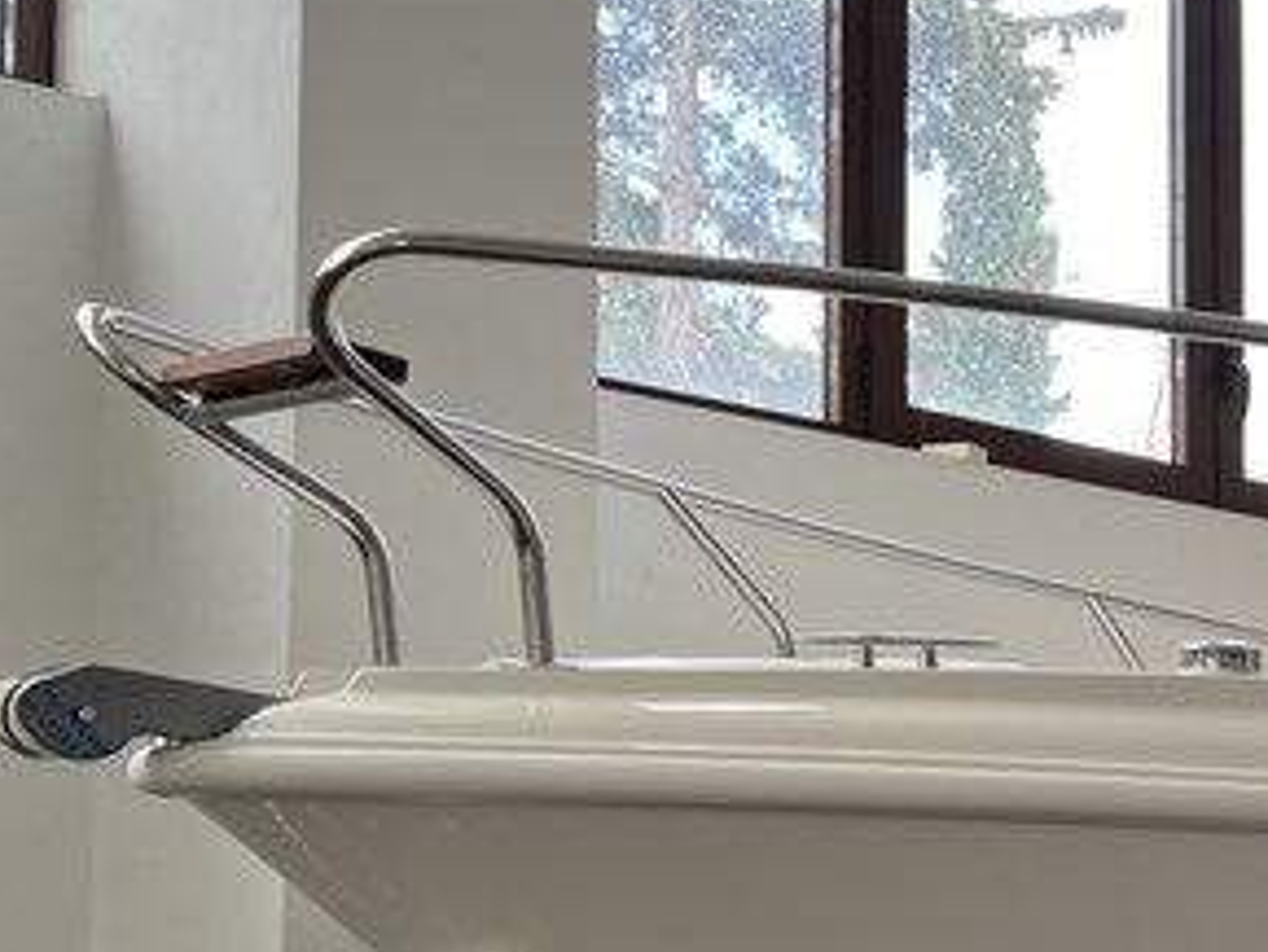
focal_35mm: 72
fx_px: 2638
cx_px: 1536
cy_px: 829
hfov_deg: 24.4
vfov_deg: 20.1
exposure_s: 1/231
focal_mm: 5.7
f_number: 1.5
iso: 40
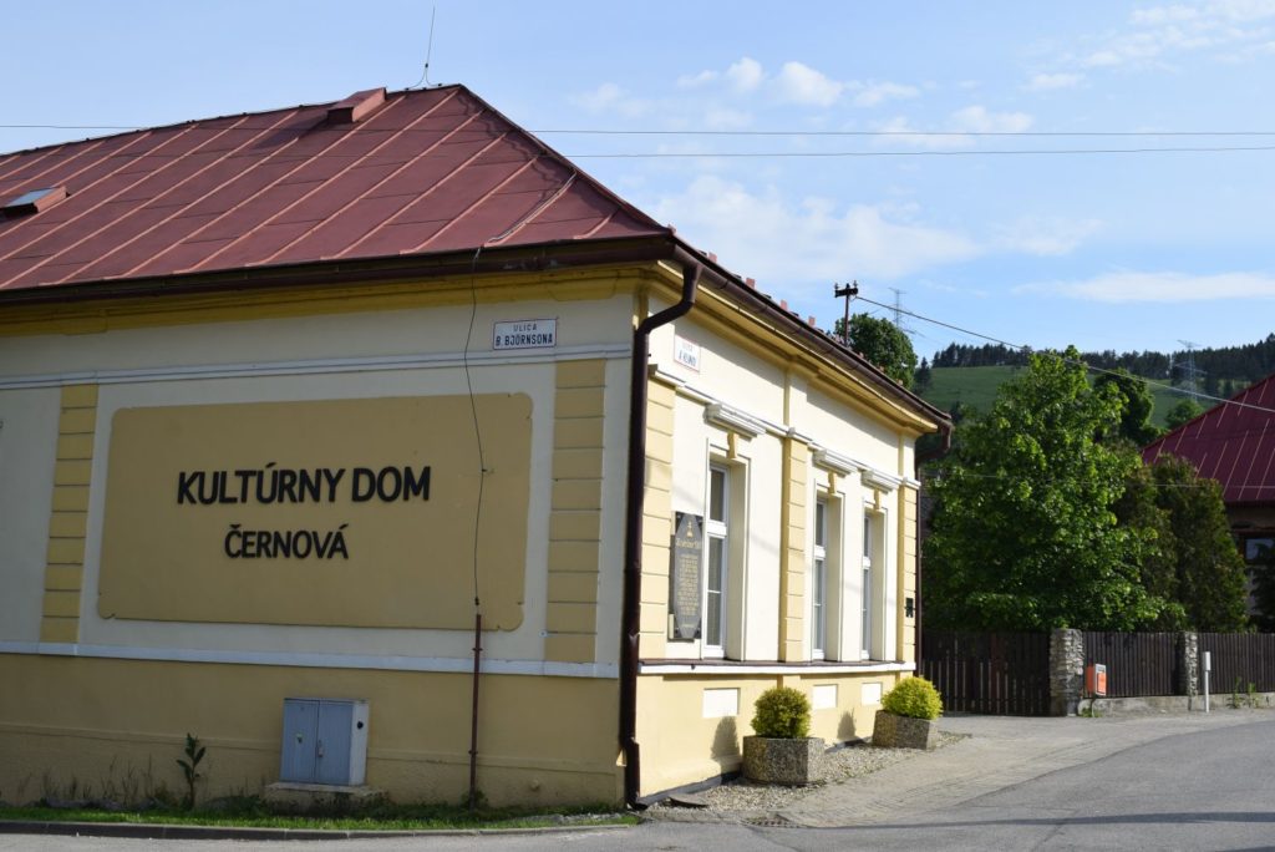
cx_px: 638
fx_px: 1488
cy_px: 426
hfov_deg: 46.4
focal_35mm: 42
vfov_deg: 31.9
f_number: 10
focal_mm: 28
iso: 200
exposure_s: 1/400
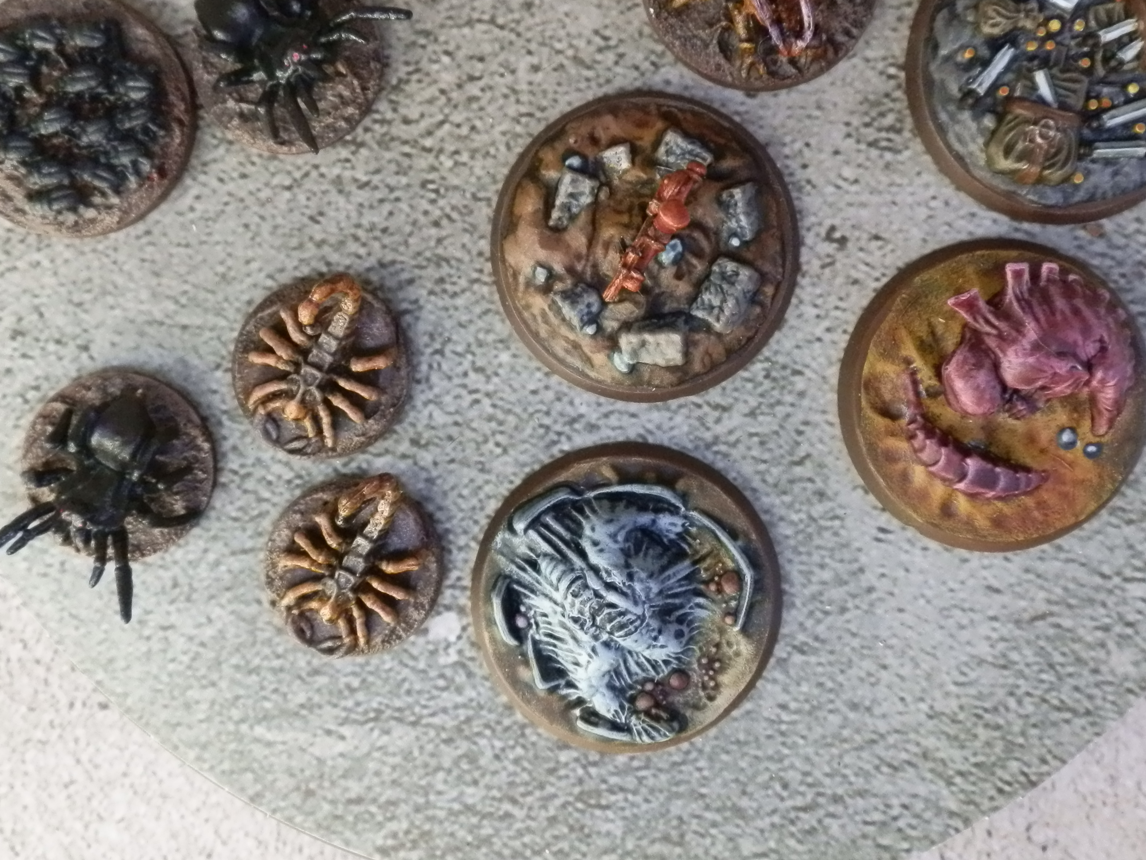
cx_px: 616
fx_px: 1258
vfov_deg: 37.7
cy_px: 391
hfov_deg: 48.9
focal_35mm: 38
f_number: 3.1
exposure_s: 1/80
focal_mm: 5
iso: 400
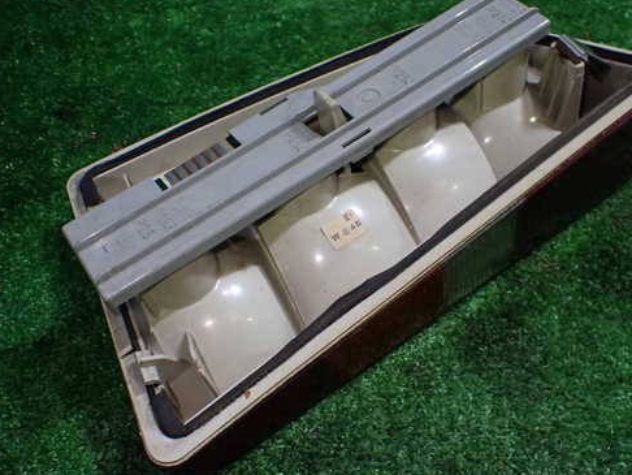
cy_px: 252
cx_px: 336
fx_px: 676
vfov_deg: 38.7
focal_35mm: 37
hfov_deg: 50.1
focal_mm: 5.4
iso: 400
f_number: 2.3
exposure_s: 1/125
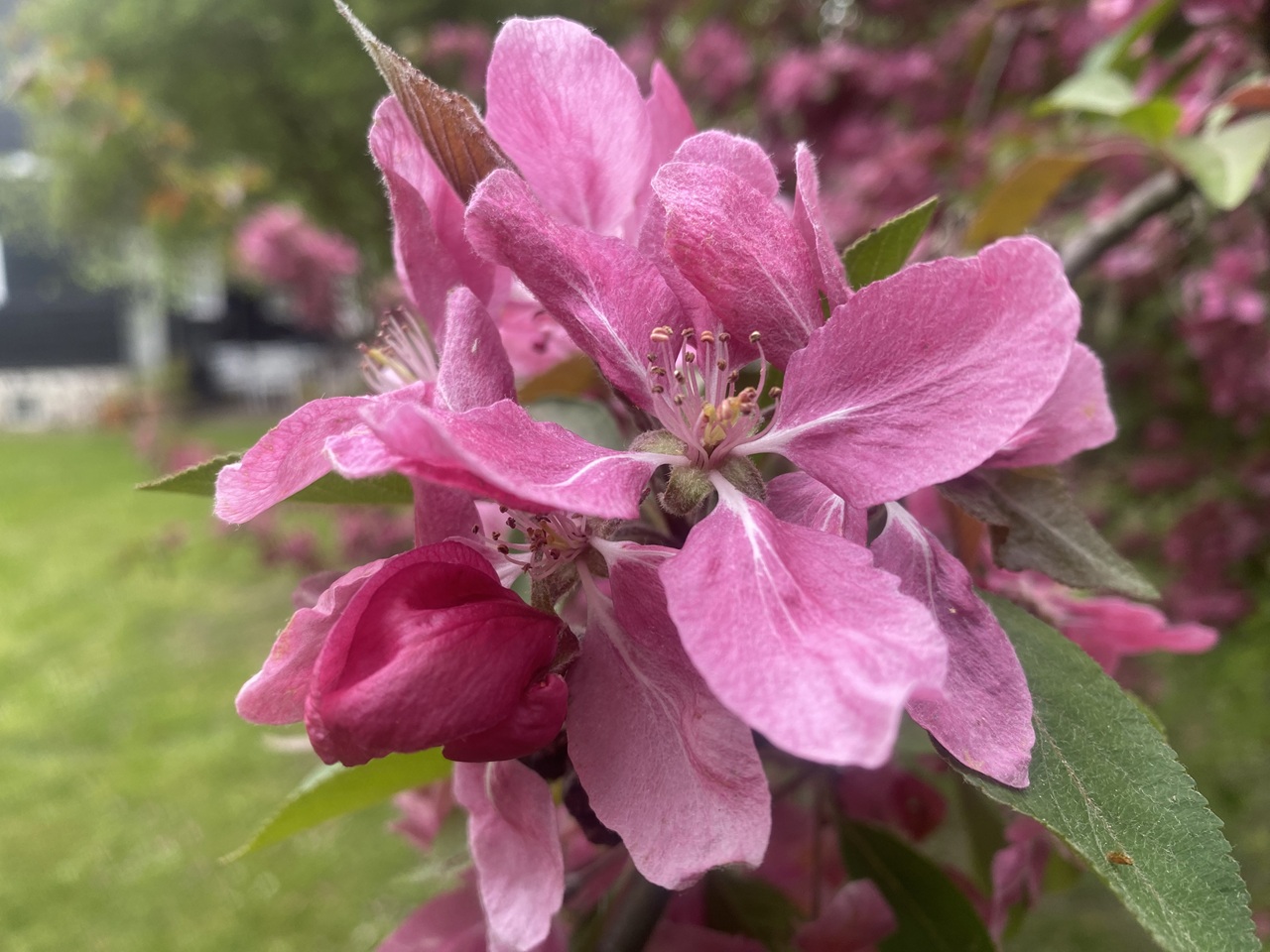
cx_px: 635
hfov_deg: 69.4
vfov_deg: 54.9
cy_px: 476
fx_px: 917
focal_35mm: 25
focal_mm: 4.25
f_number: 1.8
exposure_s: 1/222
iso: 32
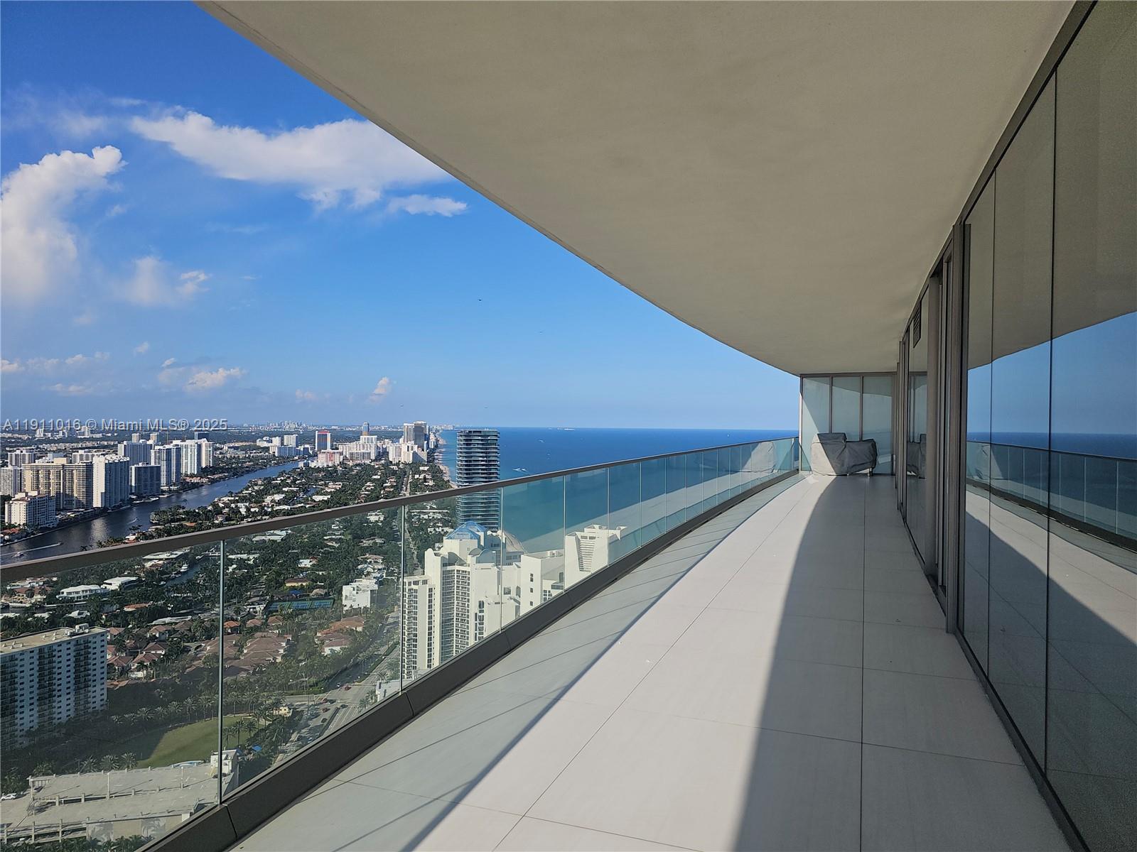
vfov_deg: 58.9
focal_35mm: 23
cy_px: 426
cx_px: 568
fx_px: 755
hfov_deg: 73.9
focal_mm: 6.3
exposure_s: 1/1225
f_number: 1.7
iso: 10
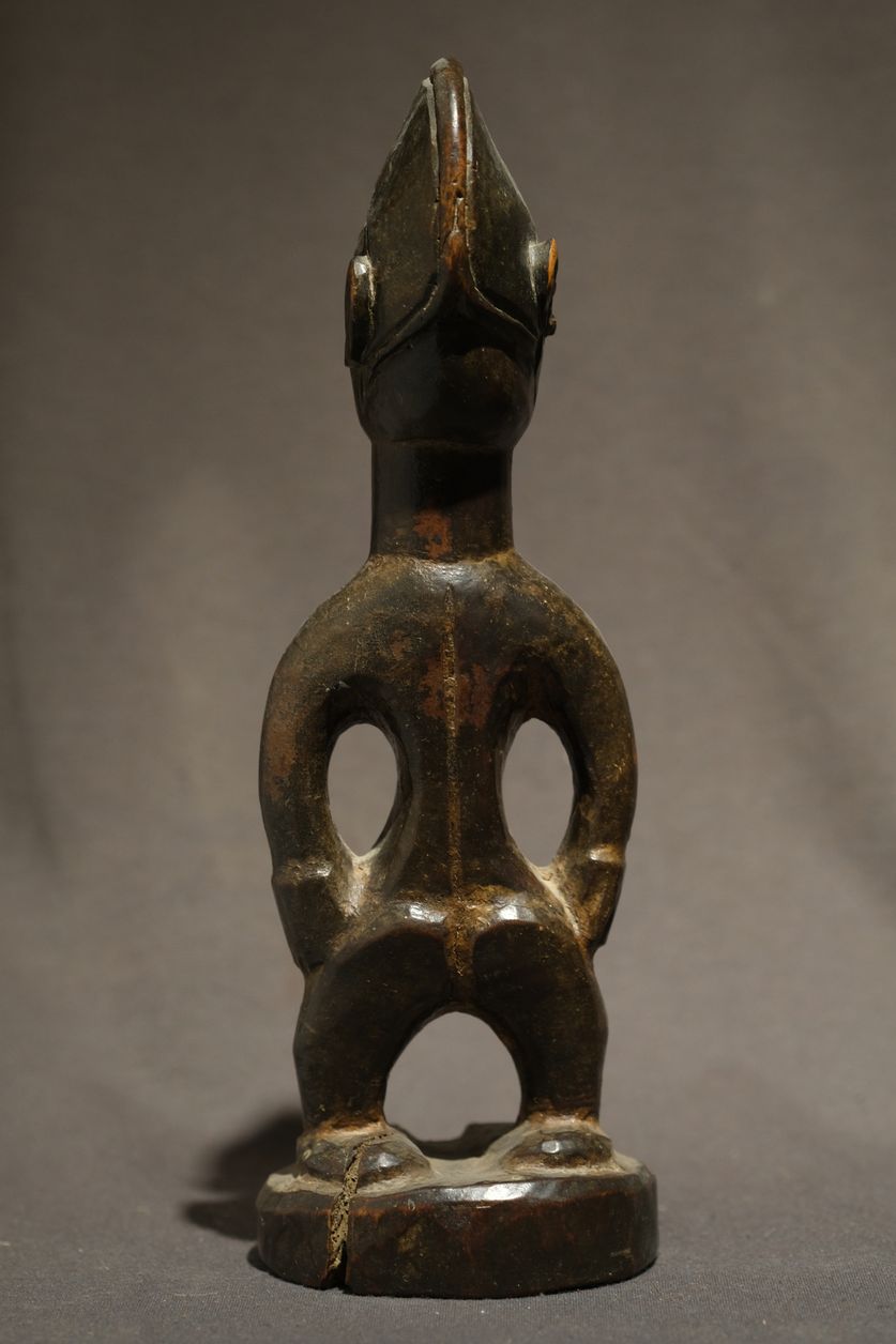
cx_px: 448
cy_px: 672
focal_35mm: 90
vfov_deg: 22.6
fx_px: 3361
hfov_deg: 15.2
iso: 800
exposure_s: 1/60
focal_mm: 60
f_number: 4
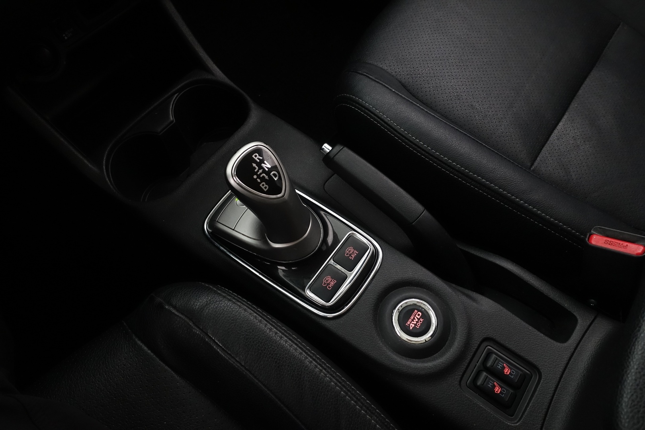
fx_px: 430
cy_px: 215
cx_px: 322
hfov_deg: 73.7
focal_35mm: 24
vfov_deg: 53.1
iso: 1000
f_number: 4
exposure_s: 1/20
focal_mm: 8.8
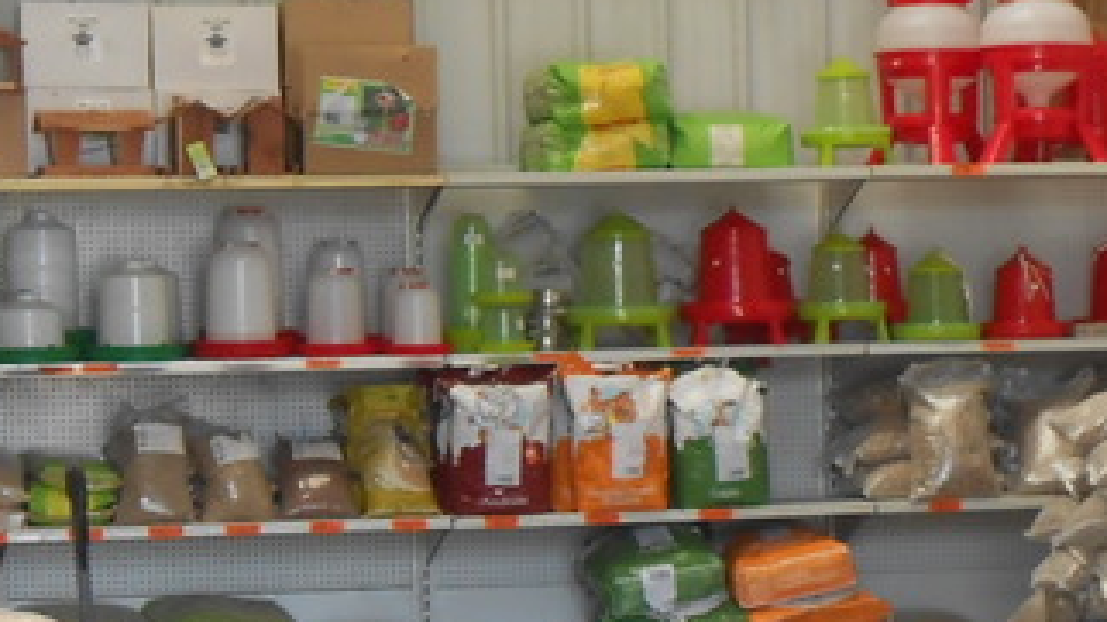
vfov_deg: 7.3
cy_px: 505
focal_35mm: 166
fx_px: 4872
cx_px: 1159
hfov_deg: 12.8
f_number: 4.8
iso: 160
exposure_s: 1/30
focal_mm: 8.8
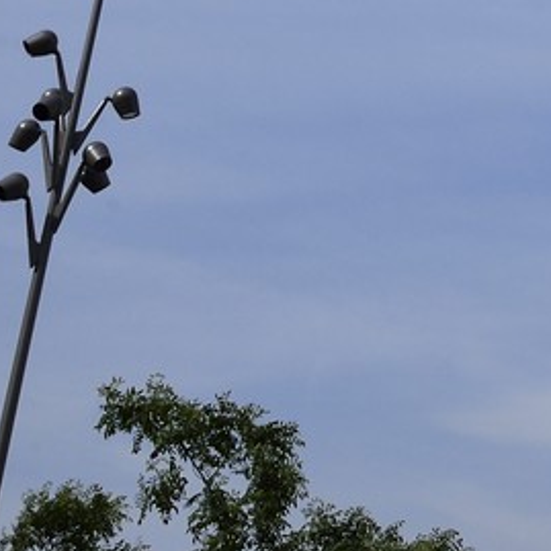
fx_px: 2179
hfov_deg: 13.5
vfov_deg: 11.8
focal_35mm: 121
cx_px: 864
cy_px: -754
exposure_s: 1/320
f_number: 16
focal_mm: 24
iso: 200
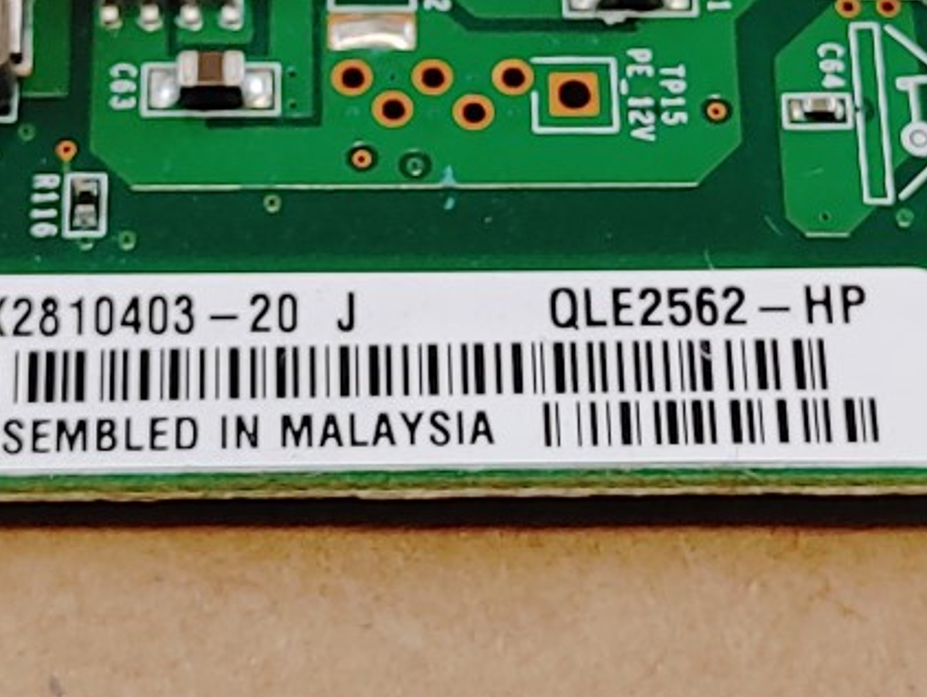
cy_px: 130
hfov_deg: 15.0
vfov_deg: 11.3
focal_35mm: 131
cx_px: 439
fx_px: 3510
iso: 50
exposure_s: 1/60
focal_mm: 4.36
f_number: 1.8
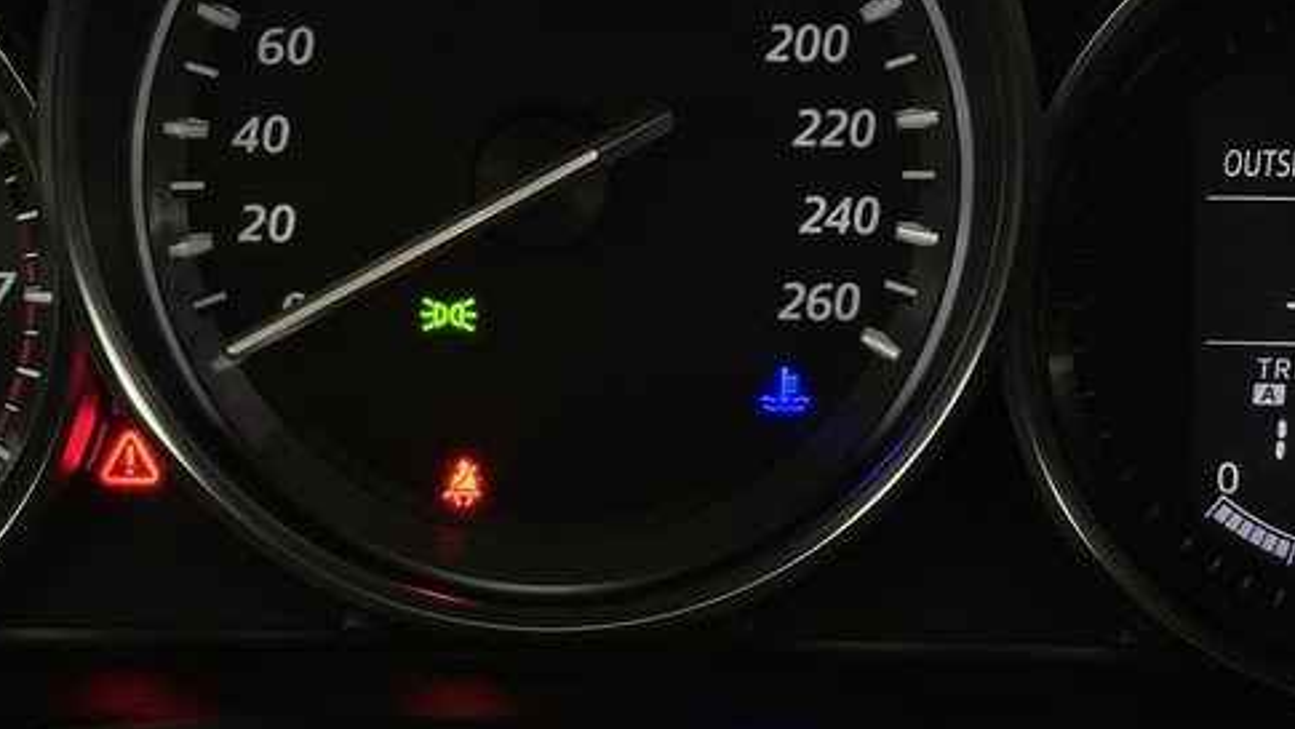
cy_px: 186
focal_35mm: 97
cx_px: 566
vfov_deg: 12.5
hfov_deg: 22.0
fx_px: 3331
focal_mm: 6.86
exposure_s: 1/50
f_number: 1.78
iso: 250
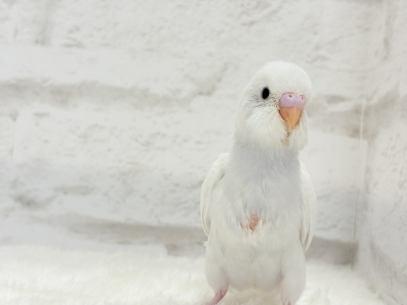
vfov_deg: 28.0
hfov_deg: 36.8
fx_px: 611
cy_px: 152
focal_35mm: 52
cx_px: 204
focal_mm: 5.96
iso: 32
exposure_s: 1/50
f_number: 1.6
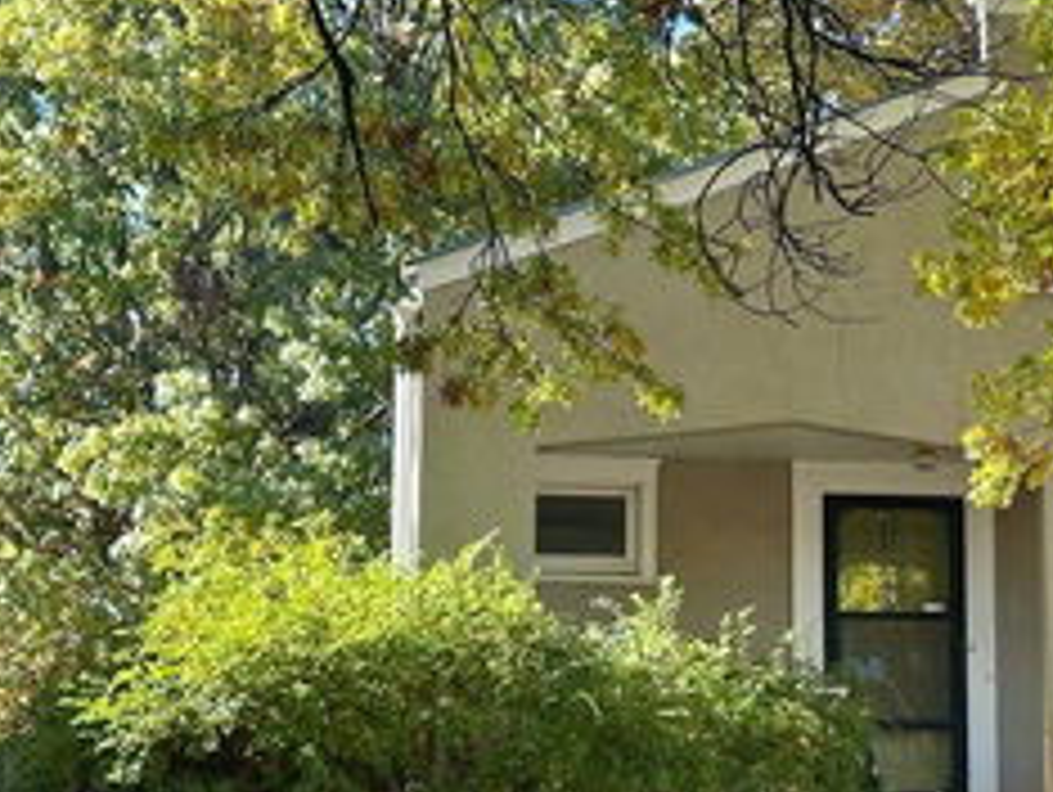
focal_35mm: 105
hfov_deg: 18.1
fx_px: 3197
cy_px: 616
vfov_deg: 14.1
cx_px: 1116
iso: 64
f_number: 1.78
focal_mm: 6.86
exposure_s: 1/341
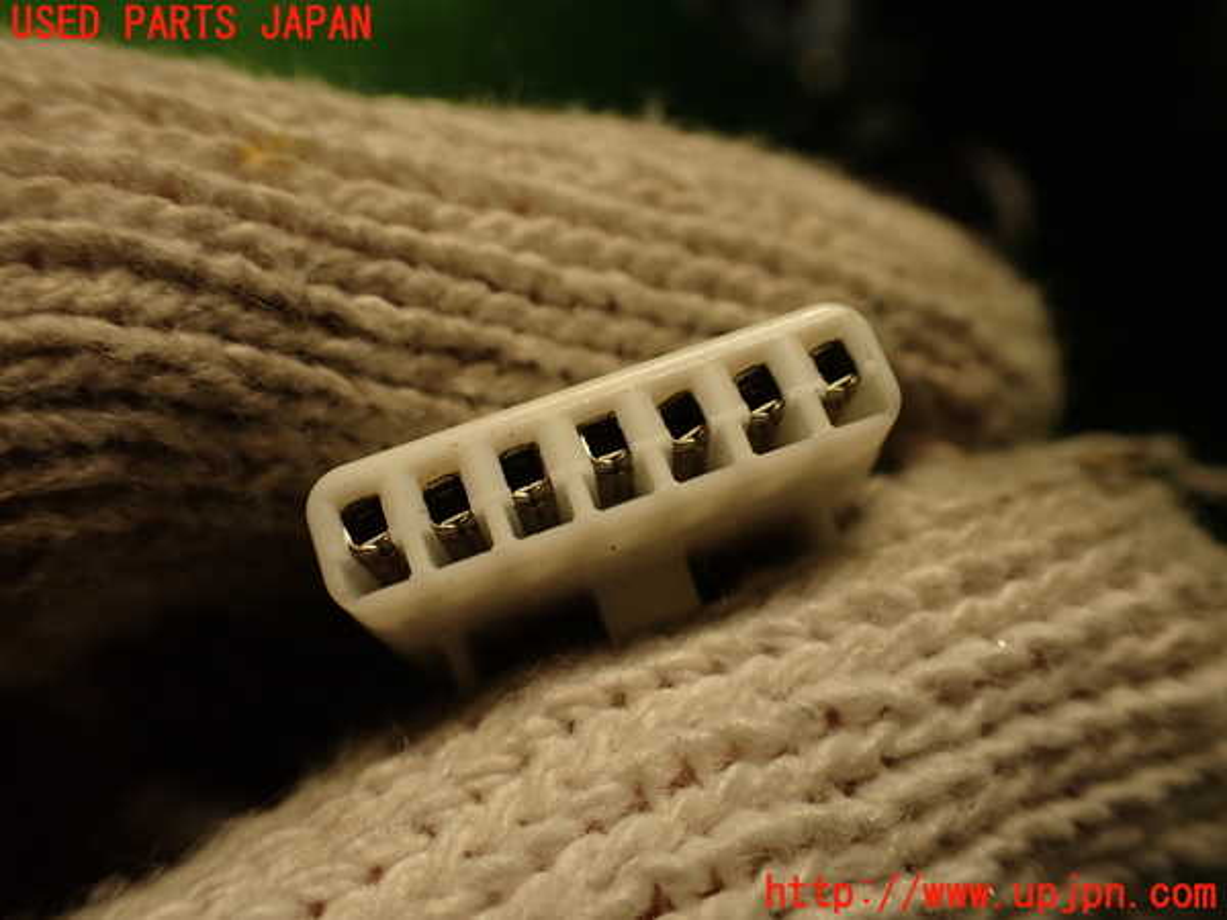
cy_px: 460
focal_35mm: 32
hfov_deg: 56.8
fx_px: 1134
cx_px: 614
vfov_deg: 44.2
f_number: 2.4
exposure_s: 1/40
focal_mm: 5.79
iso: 200
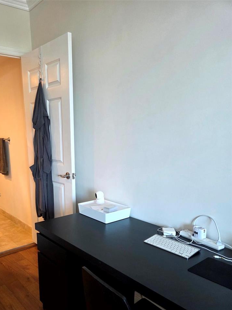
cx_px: 86
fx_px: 259
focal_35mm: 29
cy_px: 195
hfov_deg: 47.8
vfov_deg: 60.8
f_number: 1.8
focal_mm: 5.4
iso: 320
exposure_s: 1/120
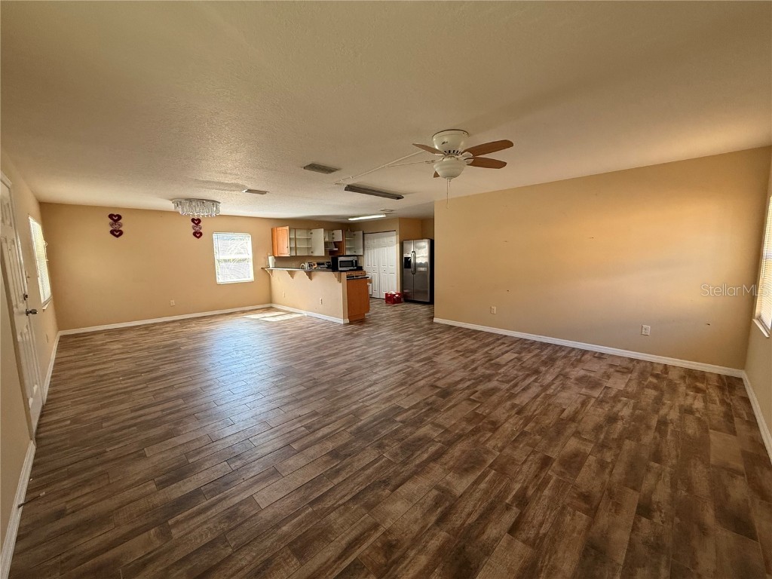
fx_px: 312
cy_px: 290
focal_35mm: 14
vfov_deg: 85.7
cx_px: 386
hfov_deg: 102.1
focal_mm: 2.22
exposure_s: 1/120
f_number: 2.2
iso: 200
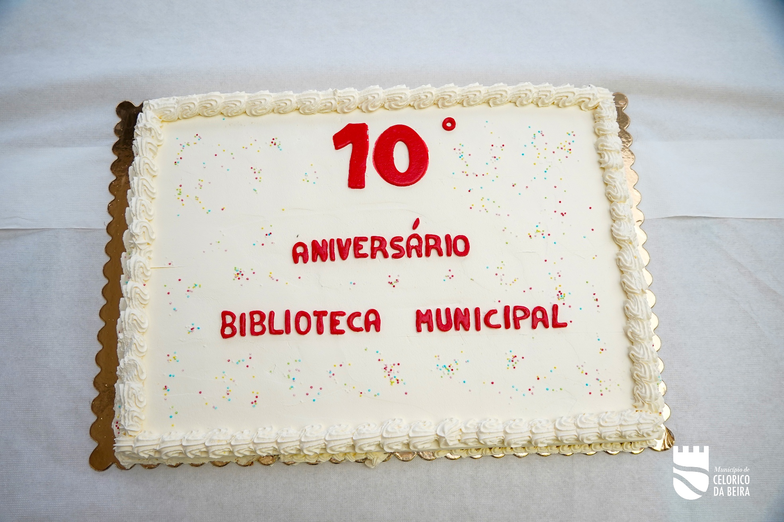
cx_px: 392
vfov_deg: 46.4
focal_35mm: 28
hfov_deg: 65.5
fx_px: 610
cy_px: 261
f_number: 4
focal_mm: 19
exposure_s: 1/160
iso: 320
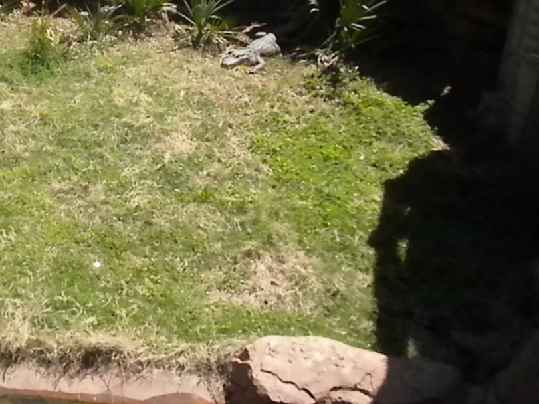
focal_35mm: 73
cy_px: 111
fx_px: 1137
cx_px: 31
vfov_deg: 20.0
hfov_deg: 25.6
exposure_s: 1/465
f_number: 10
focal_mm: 6.6
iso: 640
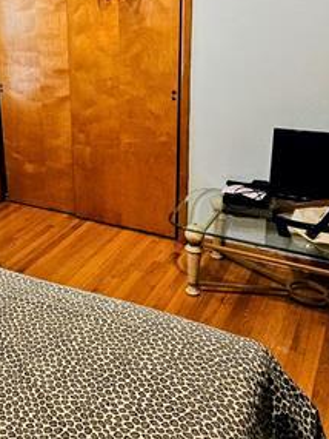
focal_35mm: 35
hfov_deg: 36.5
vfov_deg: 51.7
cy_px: 149
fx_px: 443
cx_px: -2
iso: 400
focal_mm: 2.2
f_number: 2.2
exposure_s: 1/60
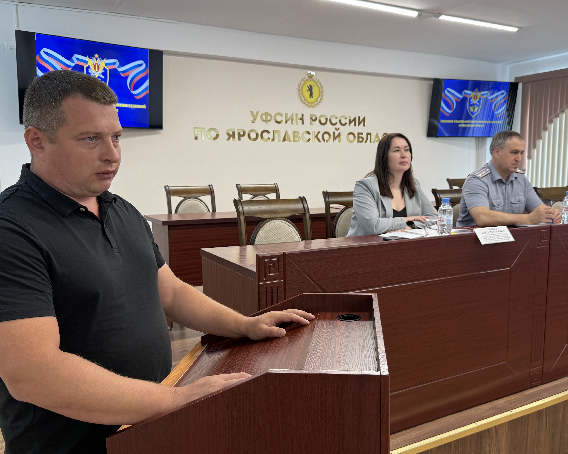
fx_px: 521
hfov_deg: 57.0
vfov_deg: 47.1
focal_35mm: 31
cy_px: 238
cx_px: 318
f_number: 1.78
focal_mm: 6.76
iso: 100
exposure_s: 1/100
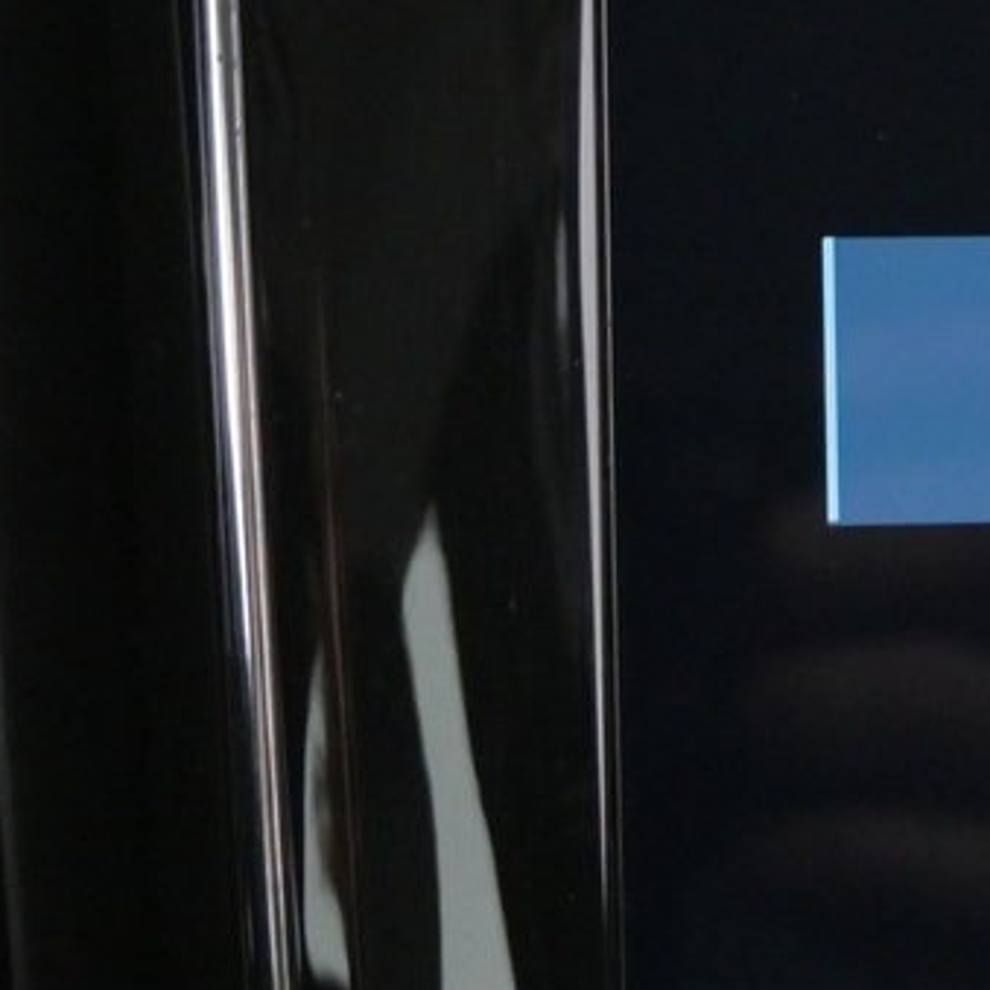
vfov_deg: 12.7
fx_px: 4434
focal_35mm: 137
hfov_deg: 12.2
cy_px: 385
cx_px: 1448
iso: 3200
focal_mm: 22.5
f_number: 4
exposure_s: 1/40
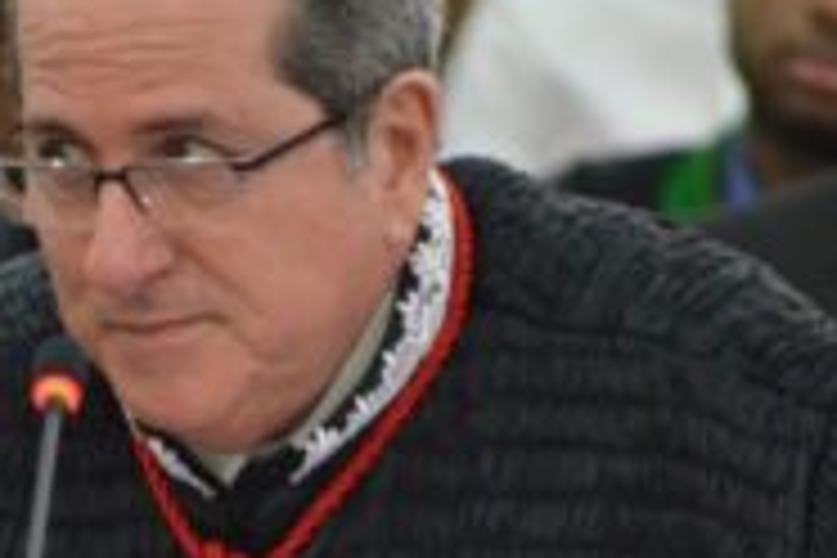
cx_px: 238
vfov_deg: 1.6
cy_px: 403
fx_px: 20203
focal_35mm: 869
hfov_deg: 2.4
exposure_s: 1/50
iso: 5000
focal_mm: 270
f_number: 5.6
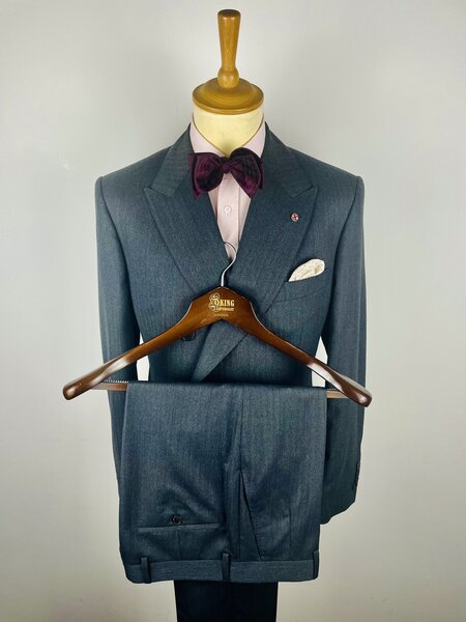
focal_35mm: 26
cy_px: 311
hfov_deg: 53.1
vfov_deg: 67.3
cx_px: 233
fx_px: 467
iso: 50
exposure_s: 1/100
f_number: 1.6
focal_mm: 4.2
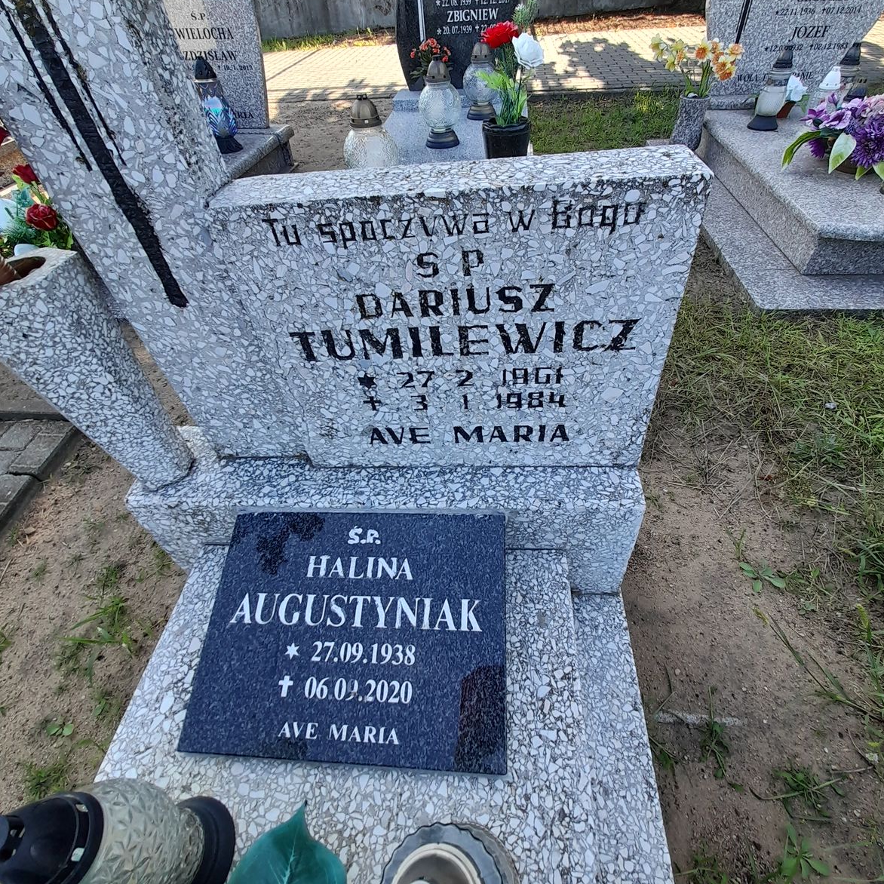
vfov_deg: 87.3
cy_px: 414
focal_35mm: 16
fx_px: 462
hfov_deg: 87.4
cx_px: 461
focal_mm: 1.42
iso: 40
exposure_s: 1/138
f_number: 2.2
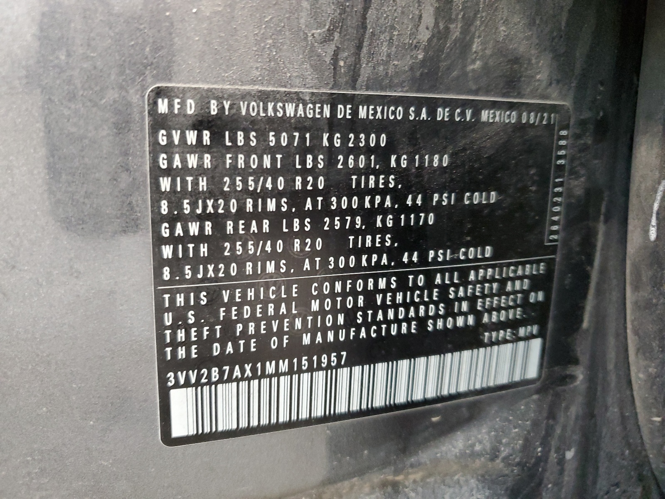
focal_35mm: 26
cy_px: 250
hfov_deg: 67.3
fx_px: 499
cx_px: 332
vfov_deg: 53.1
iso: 296
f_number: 1.5
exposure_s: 1/20
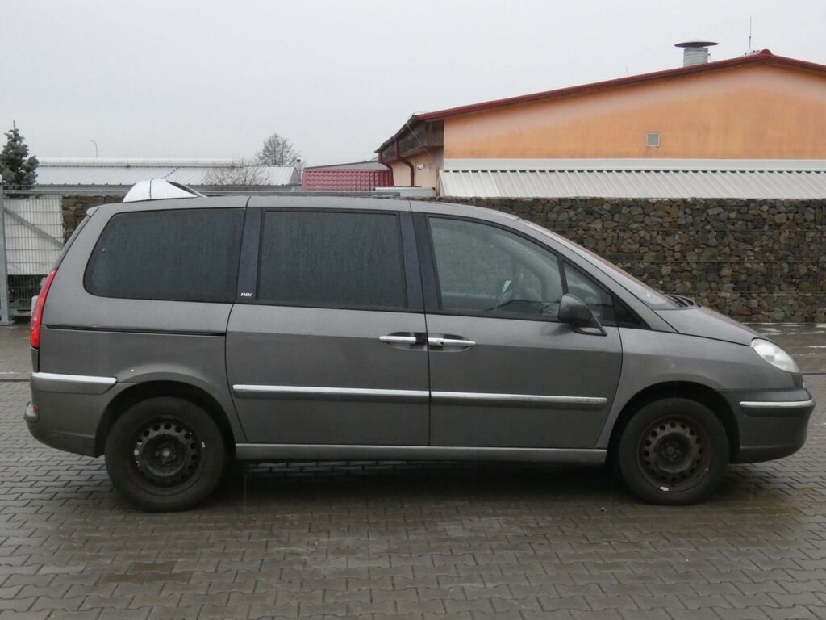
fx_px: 978
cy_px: 310
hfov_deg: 45.8
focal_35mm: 41
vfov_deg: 35.1
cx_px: 413
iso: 640
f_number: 5.6
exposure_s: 1/80
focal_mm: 7.3
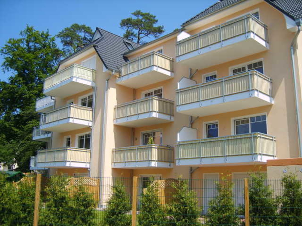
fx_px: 305
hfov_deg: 52.6
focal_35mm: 35
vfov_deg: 40.7
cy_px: 113
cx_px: 151
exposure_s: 1/180
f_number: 7.1
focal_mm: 7.4
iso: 50
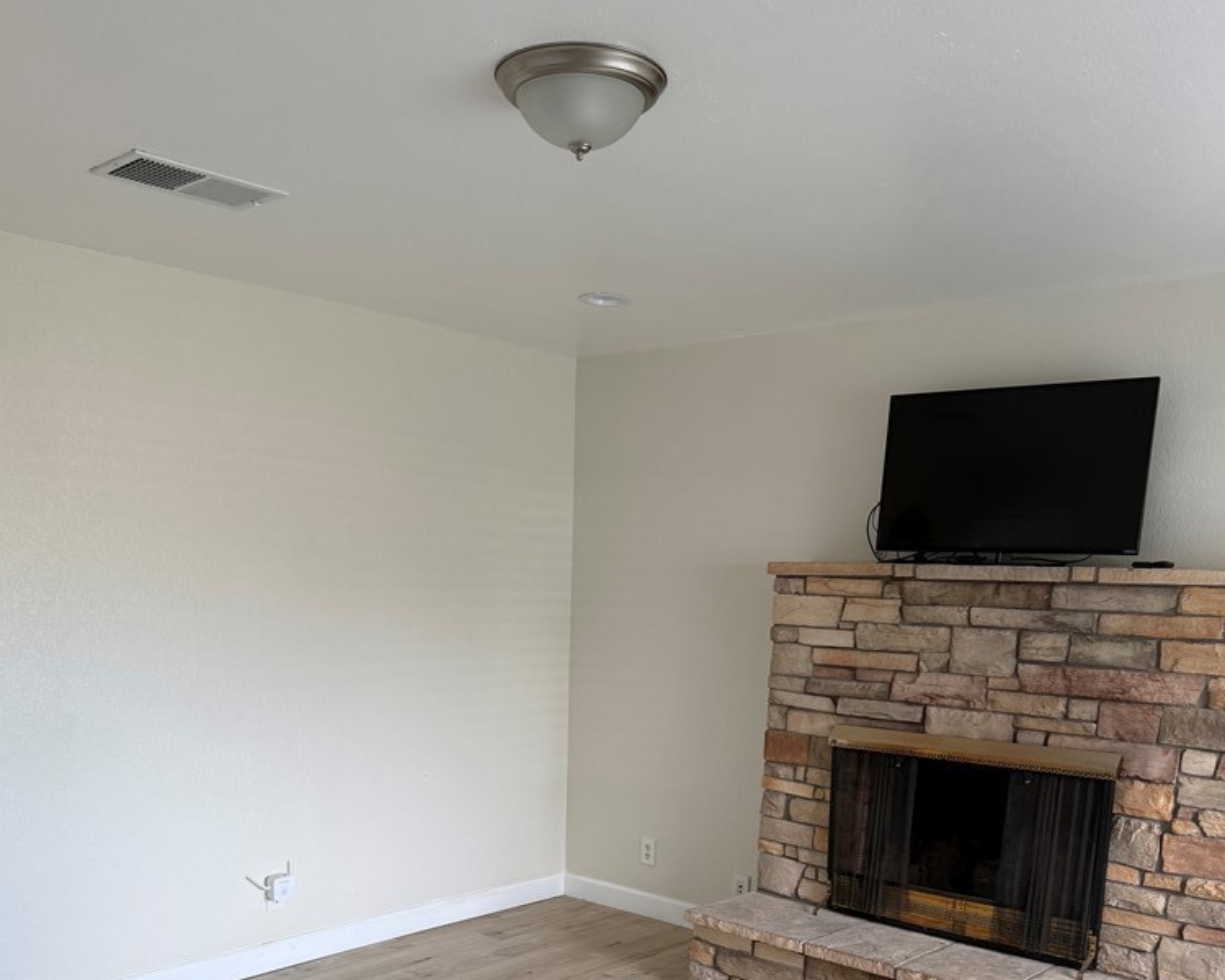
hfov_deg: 55.7
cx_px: 619
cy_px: 784
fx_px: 1160
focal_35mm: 32
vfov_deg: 43.6
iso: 125
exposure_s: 1/121
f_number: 1.78
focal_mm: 6.76
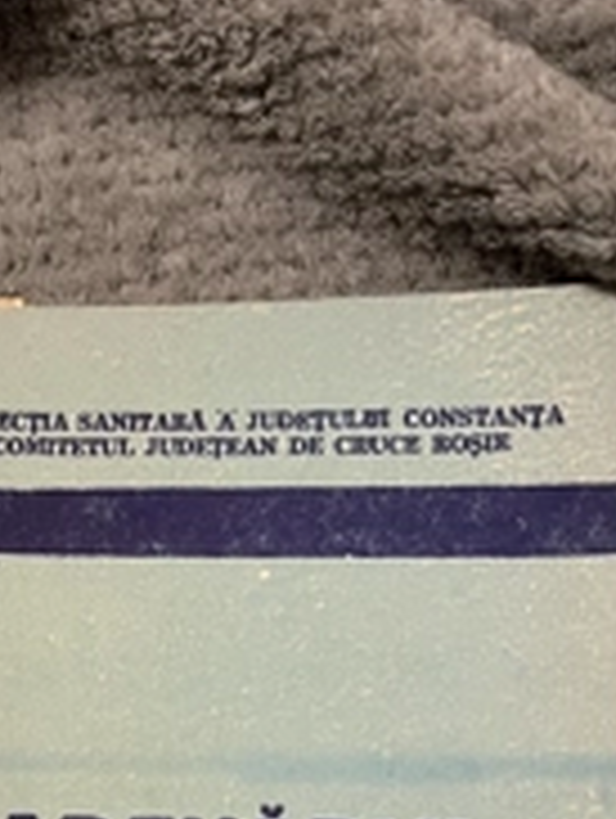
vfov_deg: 31.2
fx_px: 1349
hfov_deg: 24.4
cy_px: 819
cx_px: -18
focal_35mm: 57
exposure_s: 1/50
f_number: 1.6
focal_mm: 5.1
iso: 320
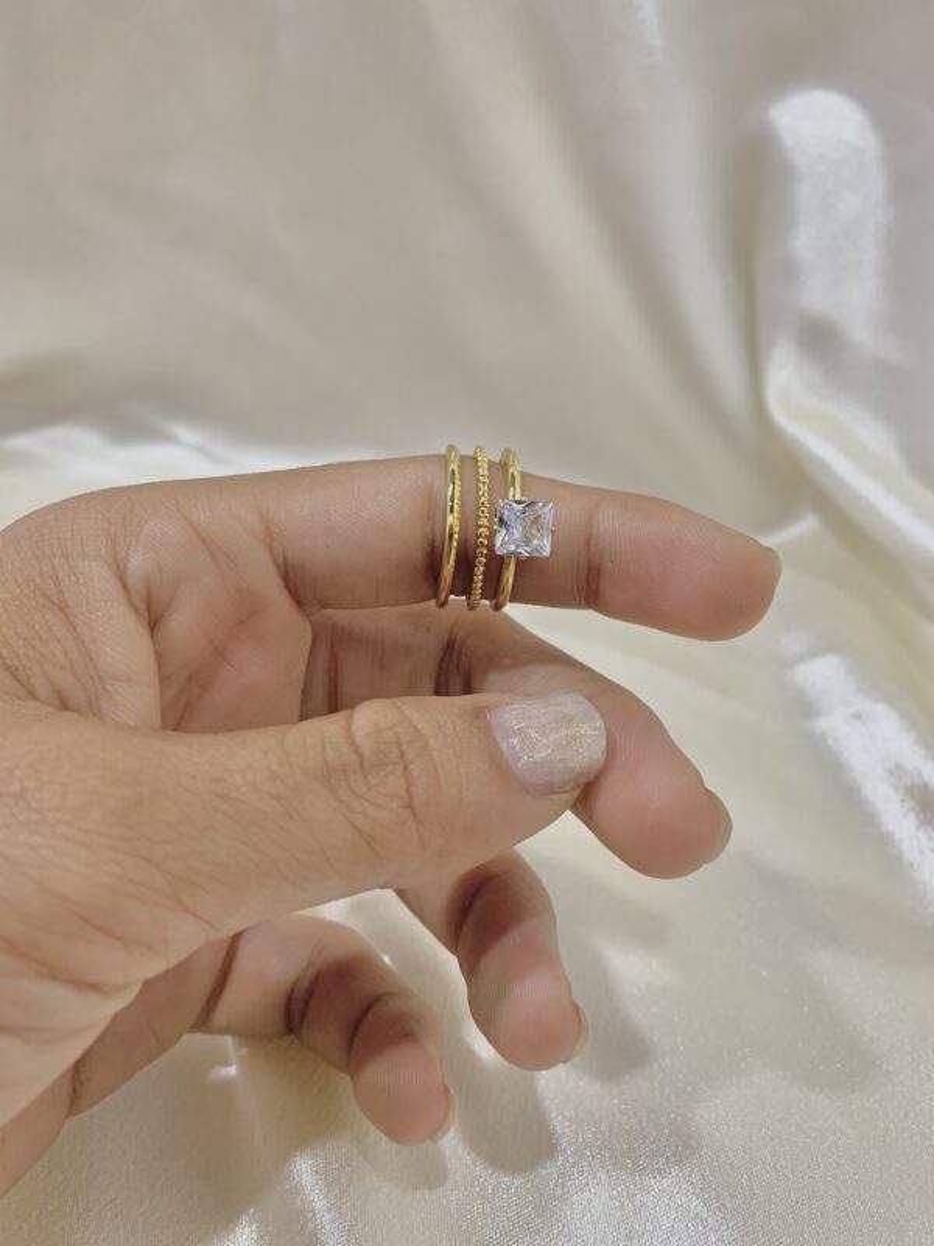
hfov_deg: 53.1
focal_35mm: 26
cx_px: 467
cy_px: 623
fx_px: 935
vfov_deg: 67.3
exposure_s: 1/50
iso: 80
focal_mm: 4.25
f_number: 1.8
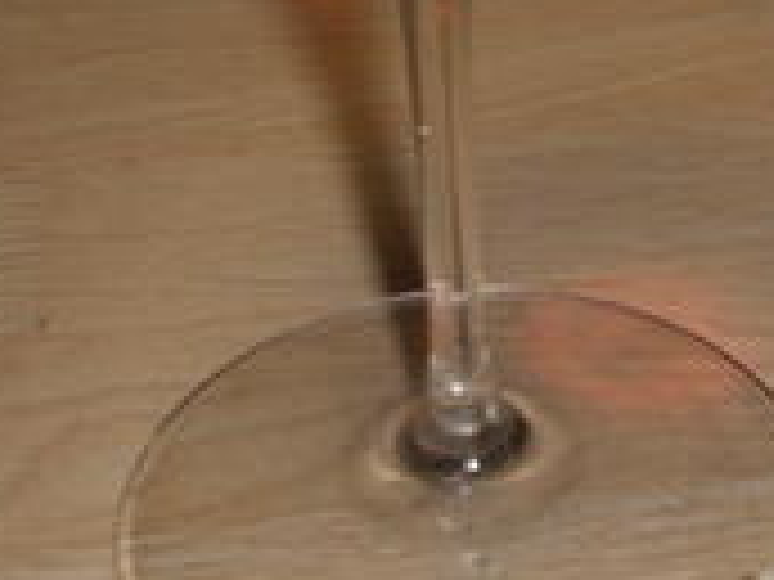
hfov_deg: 20.3
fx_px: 2102
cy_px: 85
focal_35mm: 94
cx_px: 760
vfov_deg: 15.6
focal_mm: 4.8
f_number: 4
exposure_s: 1/40
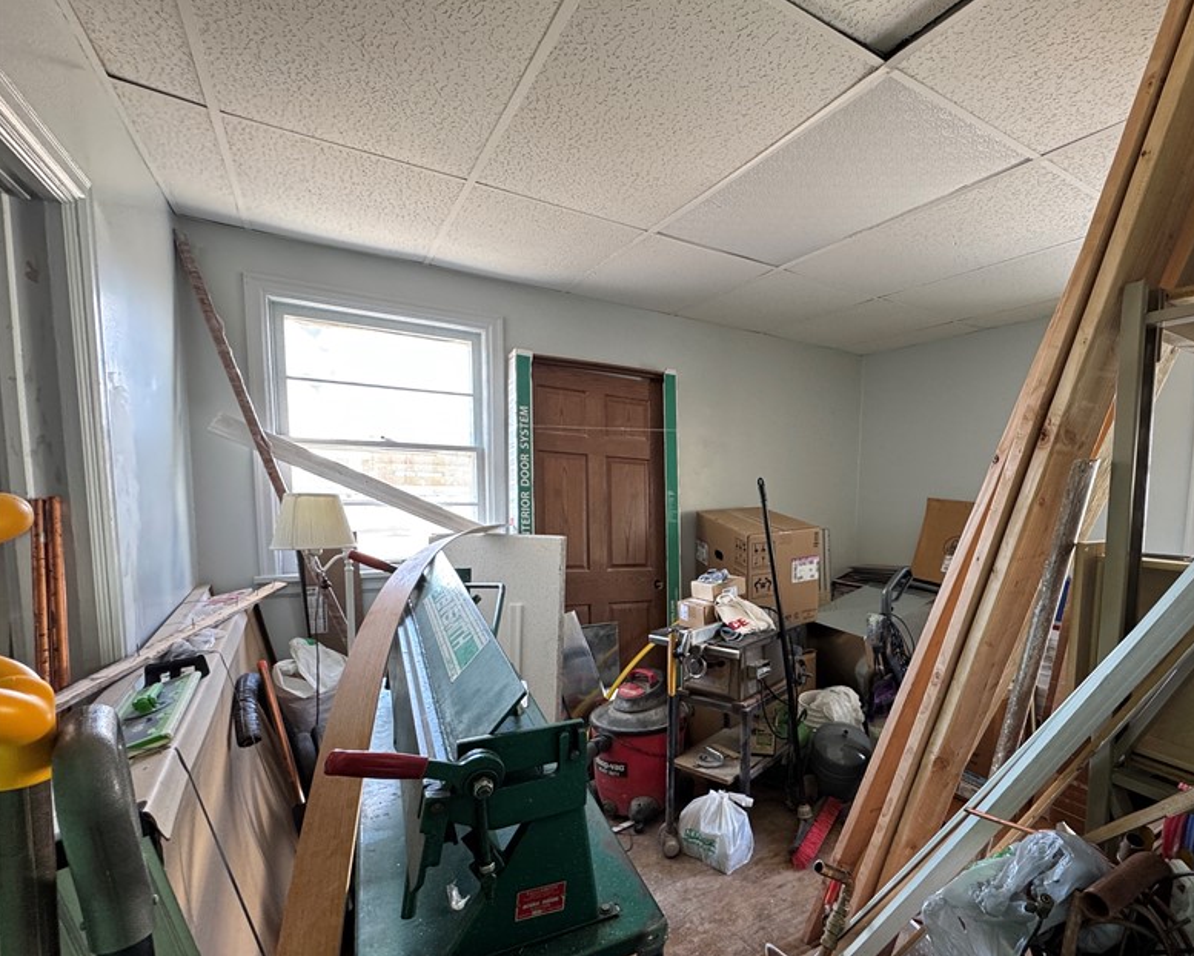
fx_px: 636
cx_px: 781
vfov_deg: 73.4
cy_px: 550
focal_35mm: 18
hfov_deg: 83.8
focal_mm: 2.22
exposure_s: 1/60
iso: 250
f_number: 2.2
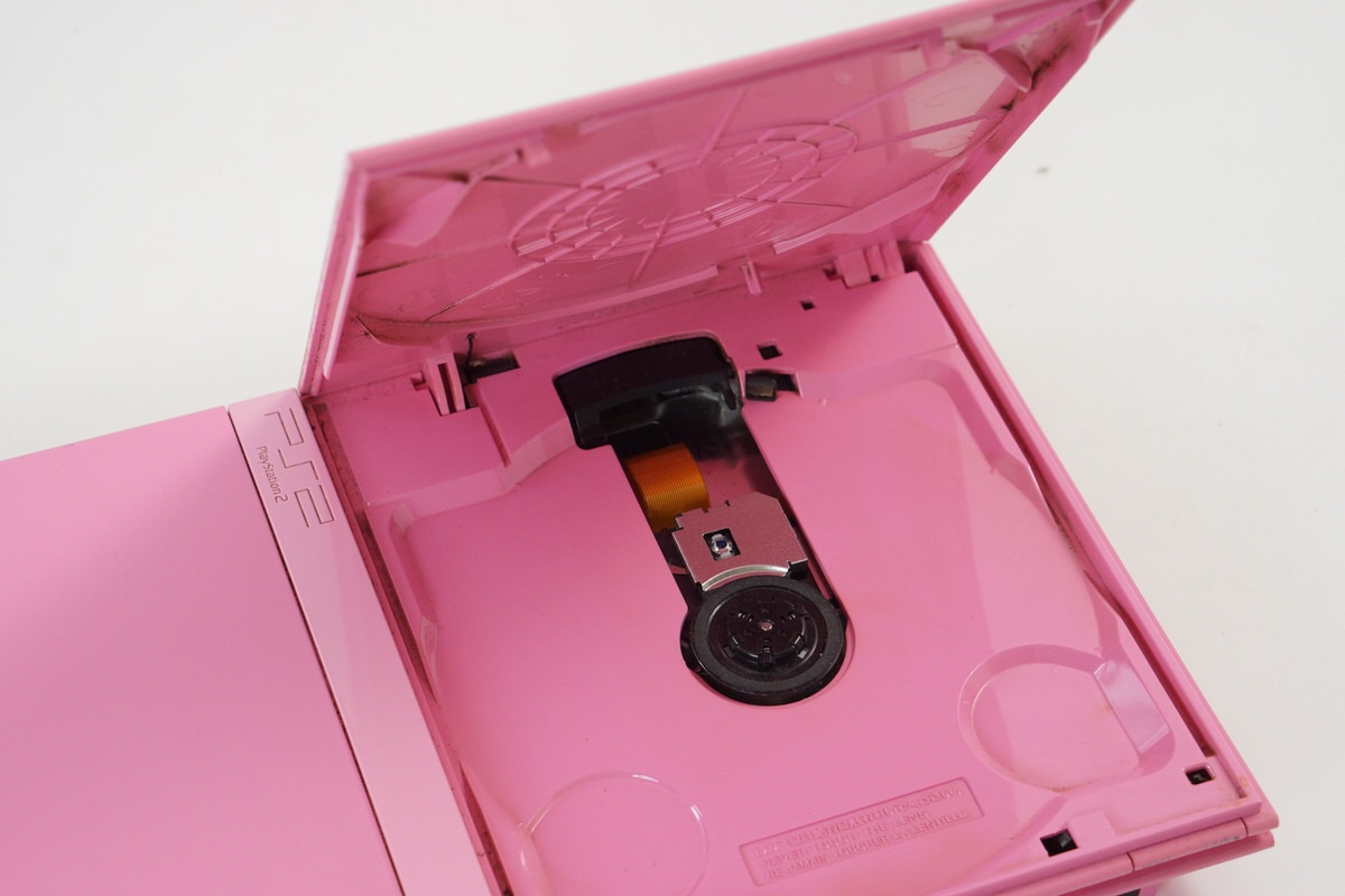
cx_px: 672
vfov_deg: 18.2
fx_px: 2802
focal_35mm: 75
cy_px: 448
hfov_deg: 27.0
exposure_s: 1/80
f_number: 6.3
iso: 1000
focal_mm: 50
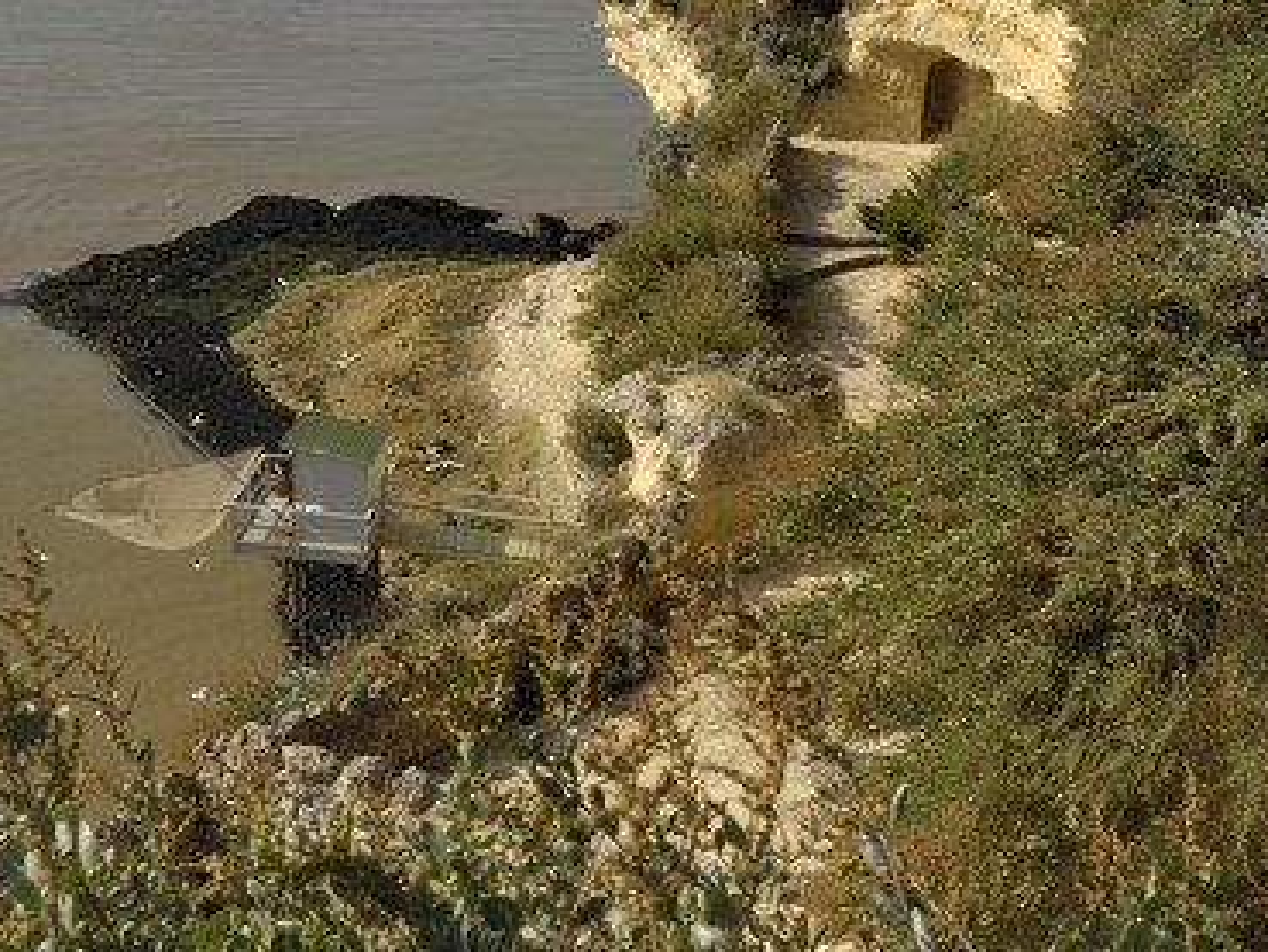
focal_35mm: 46
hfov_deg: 41.2
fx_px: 1686
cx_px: 661
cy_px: 474
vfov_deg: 31.5
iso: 100
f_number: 13
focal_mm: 28
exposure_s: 1/160
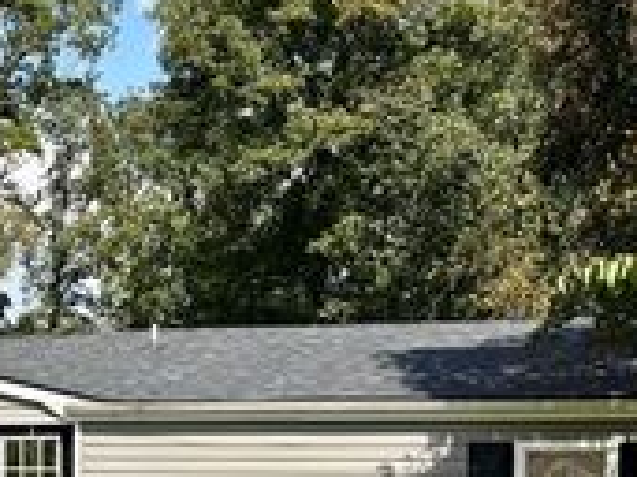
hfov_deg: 23.5
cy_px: 490
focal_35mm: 76
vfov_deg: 18.8
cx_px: -123
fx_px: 1398
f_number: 1.6
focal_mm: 5.96
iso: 50
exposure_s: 1/2639
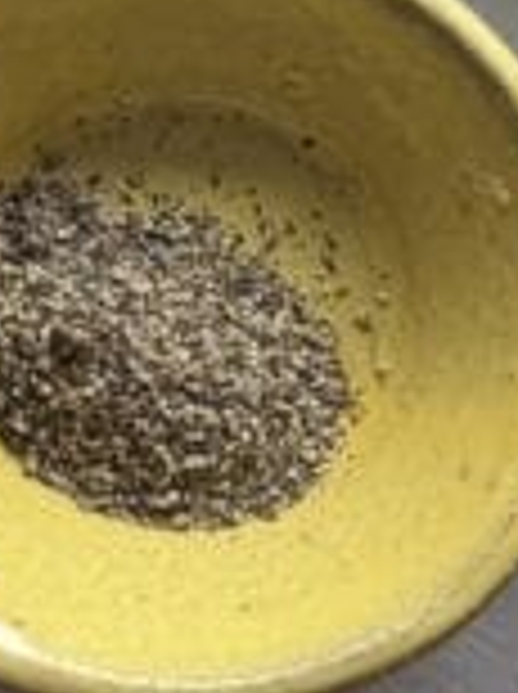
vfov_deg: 6.5
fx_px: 6002
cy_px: -310
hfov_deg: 4.9
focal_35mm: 300
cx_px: -392
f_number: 1.78
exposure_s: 1/121
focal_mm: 6.76
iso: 64
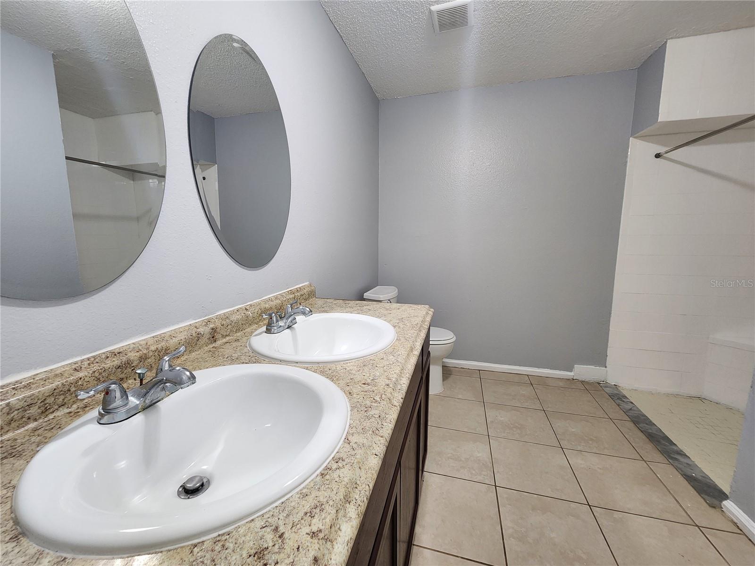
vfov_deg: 89.9
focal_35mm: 13
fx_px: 284
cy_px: 283
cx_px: 378
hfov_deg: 106.2
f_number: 2.2
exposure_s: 1/40
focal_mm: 2.2
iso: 320
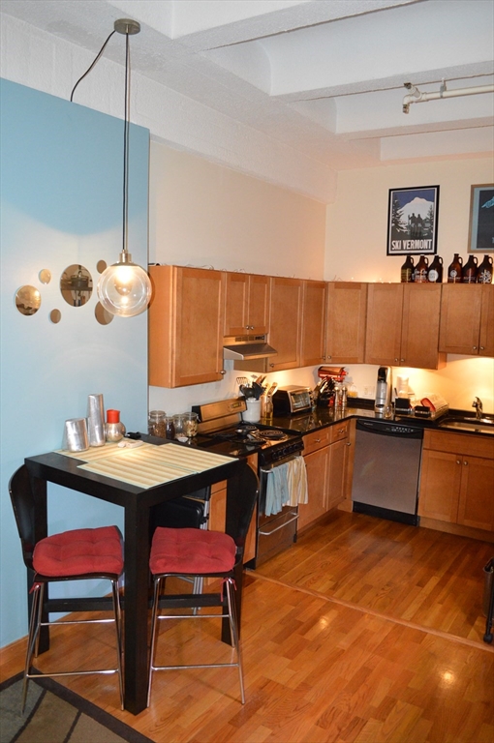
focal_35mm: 27
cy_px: 372
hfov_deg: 47.8
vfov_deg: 67.4
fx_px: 557
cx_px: 247
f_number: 3.5
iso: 2200
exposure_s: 1/60
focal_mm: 18
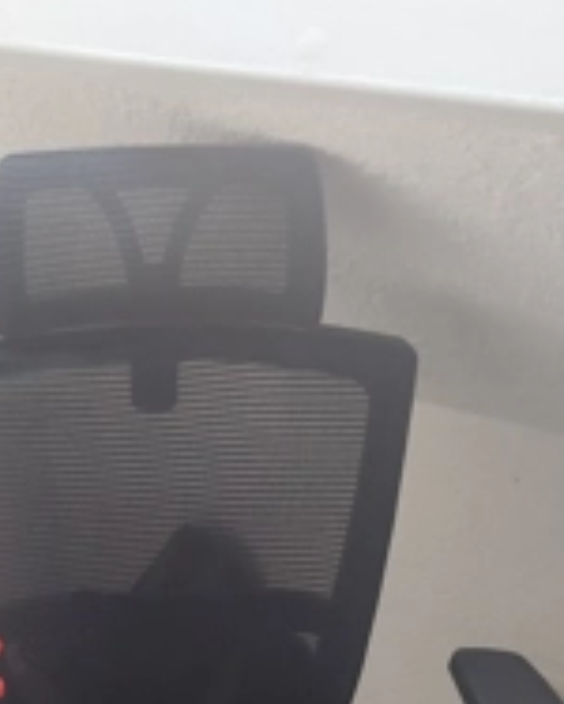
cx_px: 154
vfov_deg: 35.0
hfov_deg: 29.9
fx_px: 1042
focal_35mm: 50
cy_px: 644
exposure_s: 1/50
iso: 100
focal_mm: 5.31
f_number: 1.7
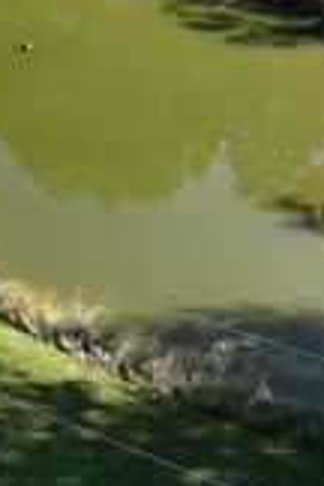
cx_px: -201
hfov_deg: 15.9
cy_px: 56
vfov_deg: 25.6
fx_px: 1039
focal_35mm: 77
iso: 140
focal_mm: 12.29
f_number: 2.8
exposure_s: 1/1000
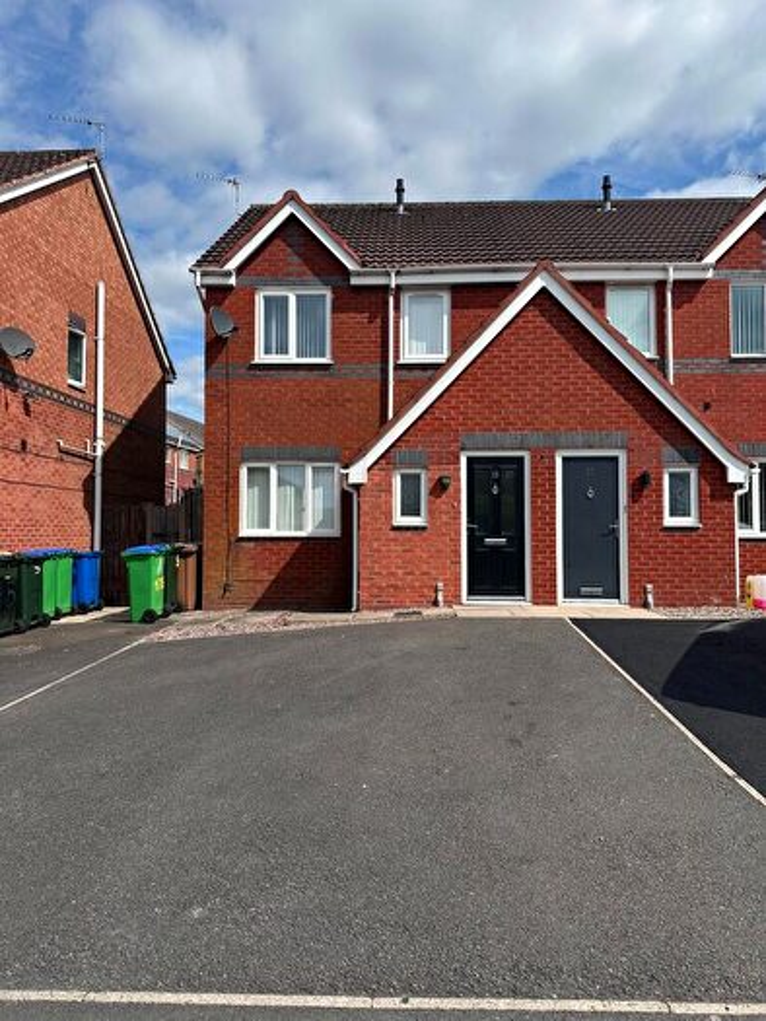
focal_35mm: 24
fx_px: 708
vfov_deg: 71.6
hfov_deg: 56.8
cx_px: 383
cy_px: 510
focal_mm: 6.86
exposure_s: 1/5000
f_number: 1.78
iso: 80
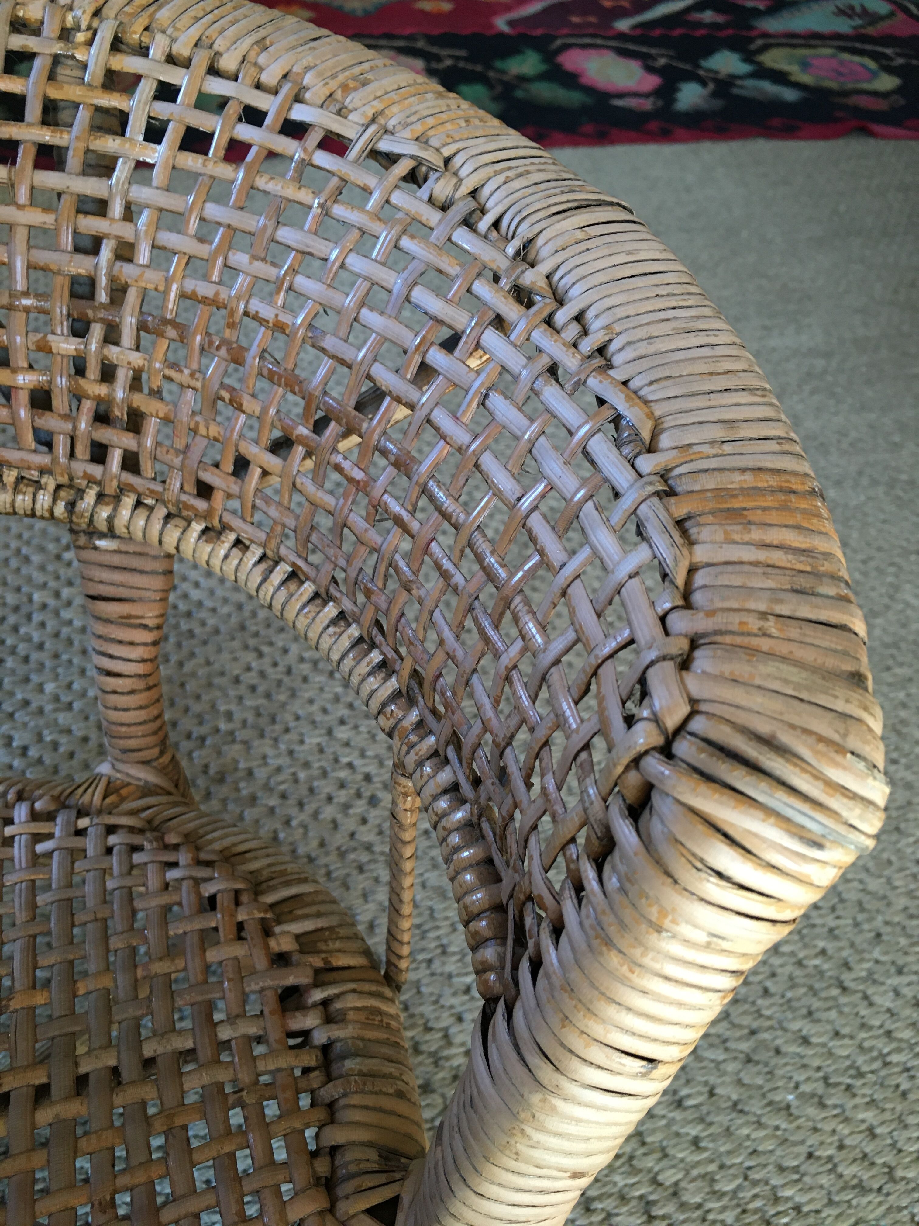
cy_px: 613
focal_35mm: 29
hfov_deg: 48.2
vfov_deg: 61.7
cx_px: 460
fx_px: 1027
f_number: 2.2
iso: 125
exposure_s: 1/33
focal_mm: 4.15
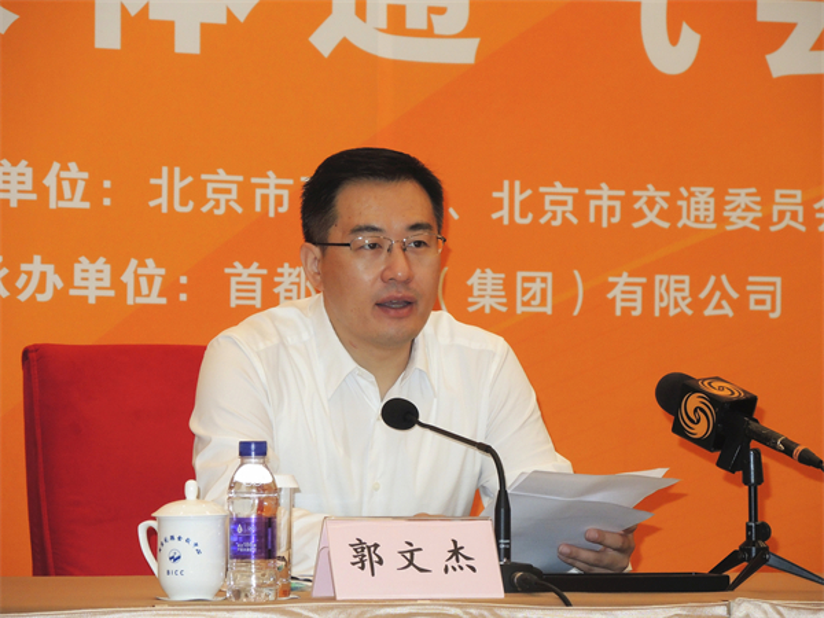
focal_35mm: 152
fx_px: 3618
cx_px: 412
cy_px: 309
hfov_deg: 13.0
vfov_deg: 9.8
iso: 500
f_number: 3.5
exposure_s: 1/160
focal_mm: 32.6
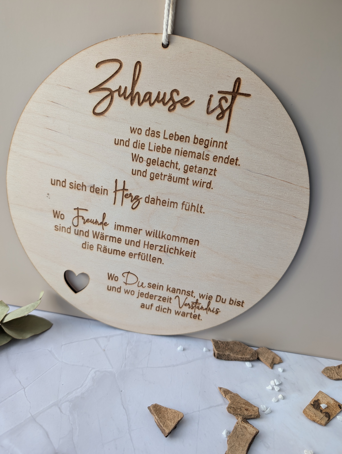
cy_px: 227
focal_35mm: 24
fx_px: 315
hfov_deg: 56.9
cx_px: 171
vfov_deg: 71.5
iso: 29
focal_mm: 6.9
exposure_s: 1/87.8
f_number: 1.68
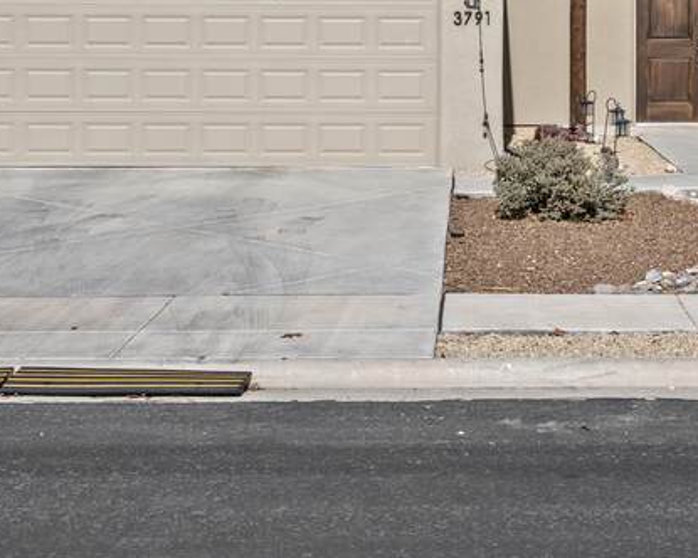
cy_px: 29
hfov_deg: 22.6
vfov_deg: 17.9
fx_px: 1735
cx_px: 500
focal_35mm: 84
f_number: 8
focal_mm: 29
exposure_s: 1/4000
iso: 125
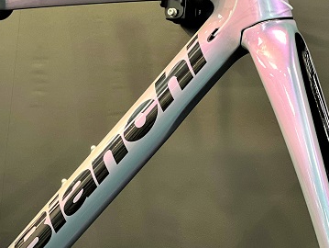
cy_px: 108
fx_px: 1427
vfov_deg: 9.9
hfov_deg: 13.1
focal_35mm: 150
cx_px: 57
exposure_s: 1/40
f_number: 2.8
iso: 200
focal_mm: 9
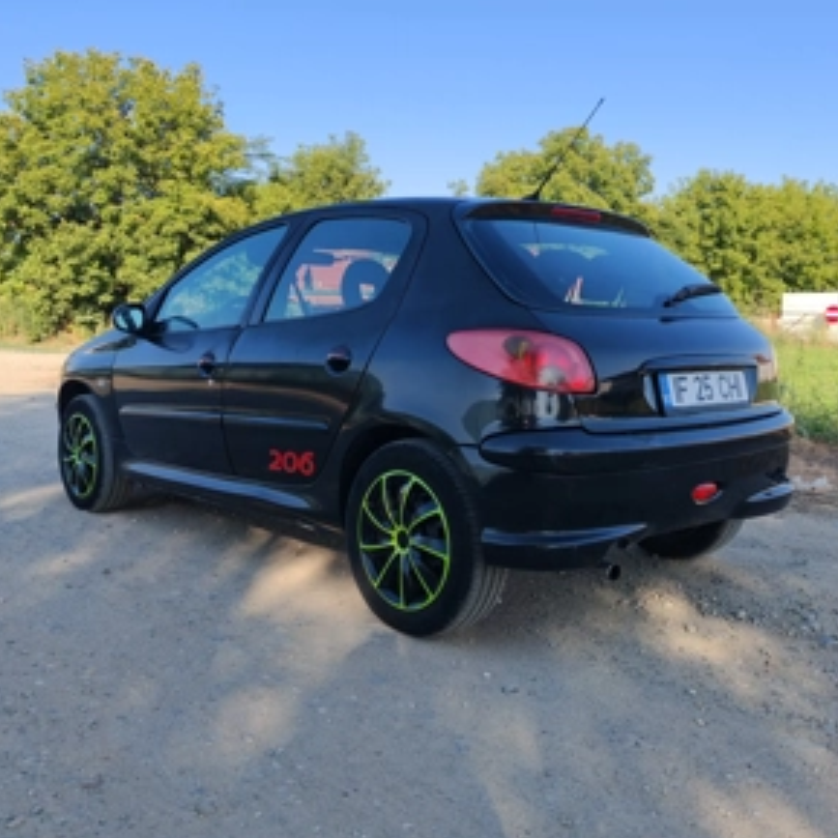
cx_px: 426
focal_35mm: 33
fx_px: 904
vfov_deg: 49.6
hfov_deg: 49.7
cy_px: 360
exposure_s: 1/1000
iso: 50
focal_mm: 5.52
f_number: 1.95
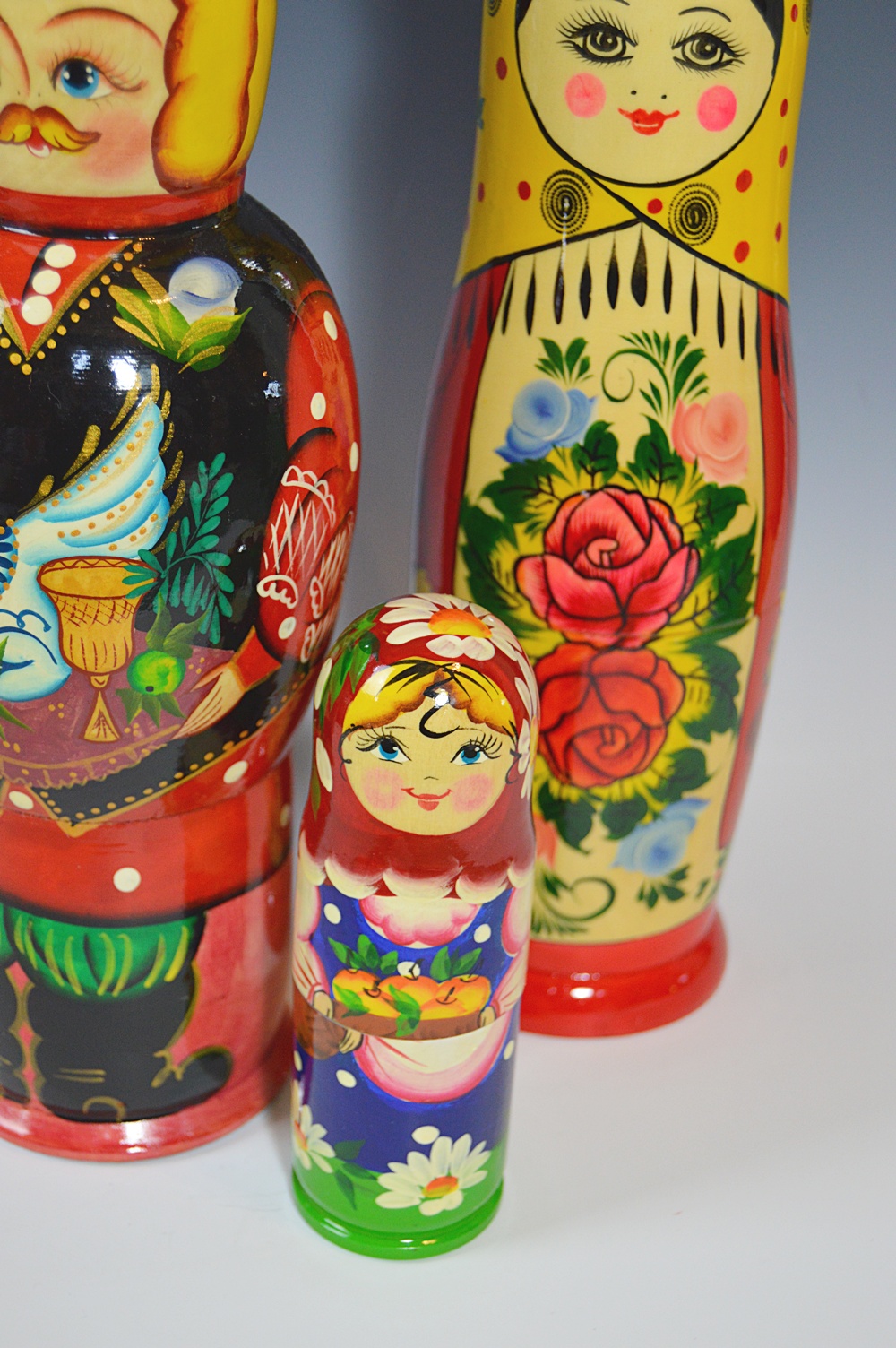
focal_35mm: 57
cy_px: 674
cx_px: 448
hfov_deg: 23.7
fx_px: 2132
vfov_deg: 35.1
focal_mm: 38
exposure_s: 1/60
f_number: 4.8
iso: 900
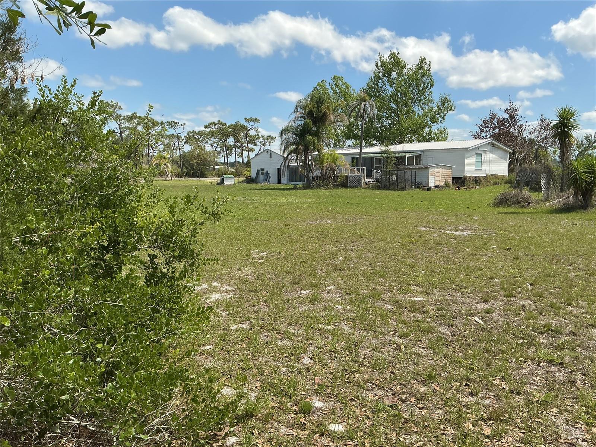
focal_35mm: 29
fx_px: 499
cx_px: 298
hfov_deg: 61.7
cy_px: 224
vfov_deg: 48.2
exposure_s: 1/1675
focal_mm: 3
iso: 25
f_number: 1.8
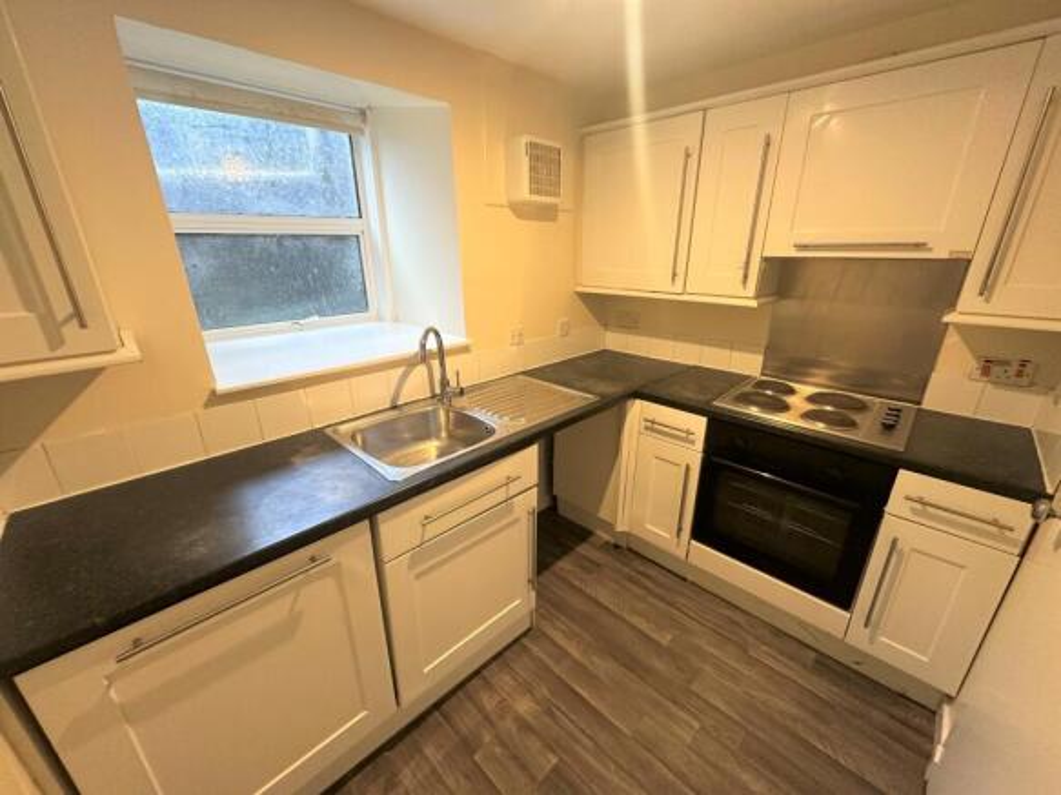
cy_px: 398
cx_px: 530
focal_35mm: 14
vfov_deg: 85.7
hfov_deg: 102.1
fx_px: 429
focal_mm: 2.22
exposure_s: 1/50
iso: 320
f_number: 2.2
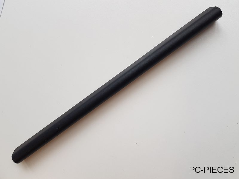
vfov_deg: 53.1
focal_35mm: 26
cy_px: 90
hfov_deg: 67.3
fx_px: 180
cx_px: 120
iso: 50
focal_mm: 4.2
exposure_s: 1/50
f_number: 1.7
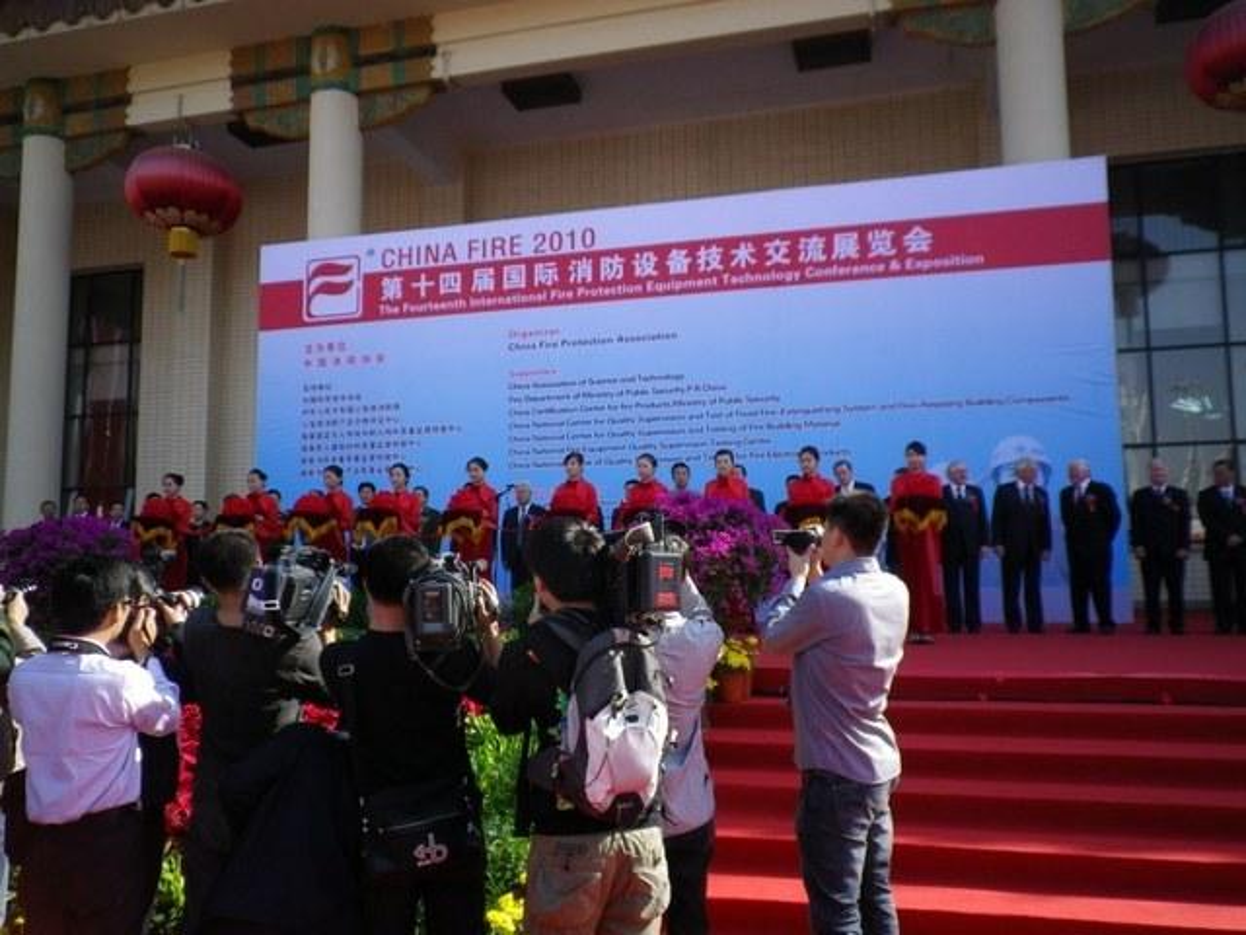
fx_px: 1008
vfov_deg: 49.7
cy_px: 468
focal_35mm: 28
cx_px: 623
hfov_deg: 63.4
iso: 80
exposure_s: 1/250
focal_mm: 5.05
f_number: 3.5
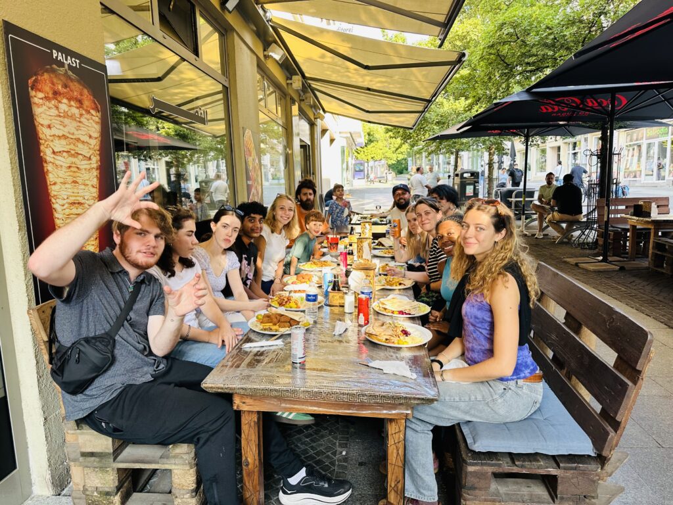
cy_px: 252
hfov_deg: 71.6
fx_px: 467
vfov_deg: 56.8
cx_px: 336
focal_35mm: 24
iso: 64
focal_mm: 6.86
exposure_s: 1/121
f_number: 1.78
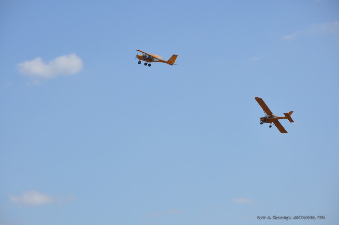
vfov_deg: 7.3
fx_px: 1763
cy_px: 112
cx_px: 170
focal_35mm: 188
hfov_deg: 11.0
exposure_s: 1/250
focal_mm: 125
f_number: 8
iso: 200
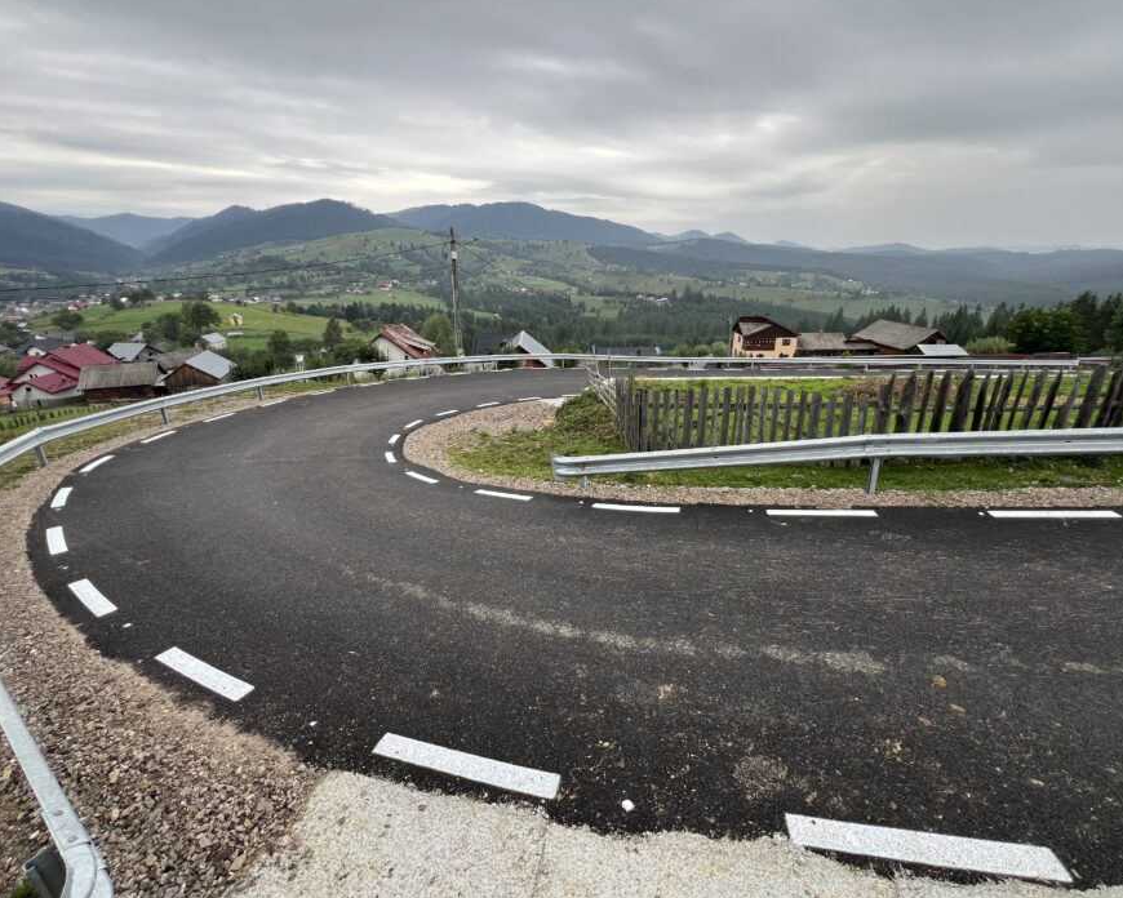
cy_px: 436
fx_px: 465
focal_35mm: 14
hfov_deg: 100.7
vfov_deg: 88.0
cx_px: 574
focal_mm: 1.57
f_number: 1.8
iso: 32
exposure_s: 1/114
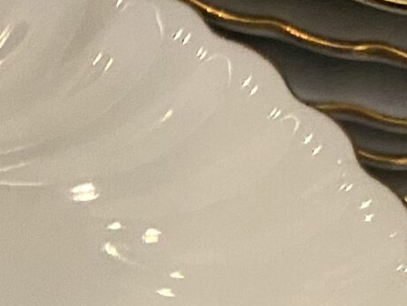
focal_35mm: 144
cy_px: 648
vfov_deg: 9.5
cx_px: -274
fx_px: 1694
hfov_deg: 12.7
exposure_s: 1/50
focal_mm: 4.25
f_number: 1.8
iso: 500
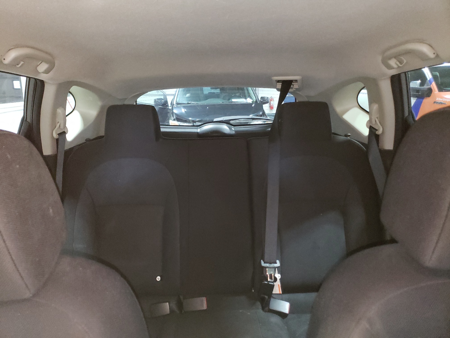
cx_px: 225
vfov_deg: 53.1
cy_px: 169
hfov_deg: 67.3
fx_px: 338
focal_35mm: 26
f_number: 1.5
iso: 573
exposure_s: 1/24
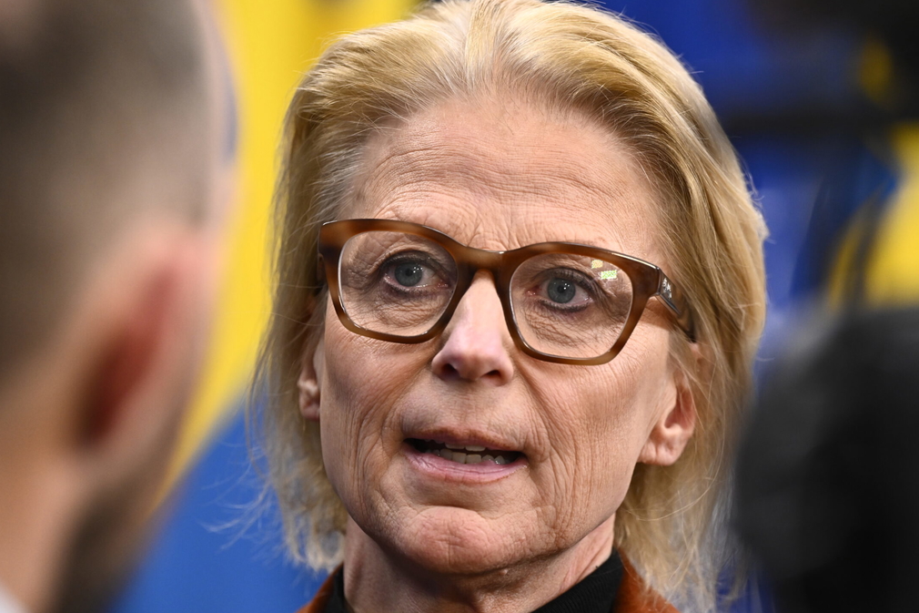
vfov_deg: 6.8
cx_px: 510
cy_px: 317
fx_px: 5155
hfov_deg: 10.2
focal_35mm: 202
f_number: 4
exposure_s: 1/250
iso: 1250
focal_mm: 170
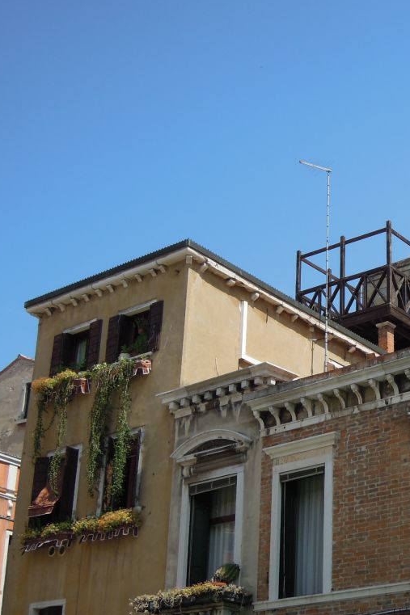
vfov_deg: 28.8
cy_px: 307
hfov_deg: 19.1
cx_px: 365
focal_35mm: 70
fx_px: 1196
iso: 160
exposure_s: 1/1600
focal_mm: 9
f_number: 3.7
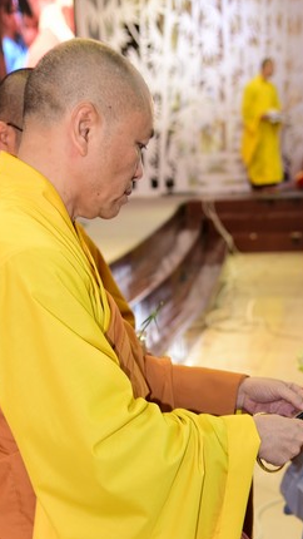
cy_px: 402
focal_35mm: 76
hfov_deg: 15.9
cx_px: 183
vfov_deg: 27.5
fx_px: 1085
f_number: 4
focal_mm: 48
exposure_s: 1/40
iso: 800
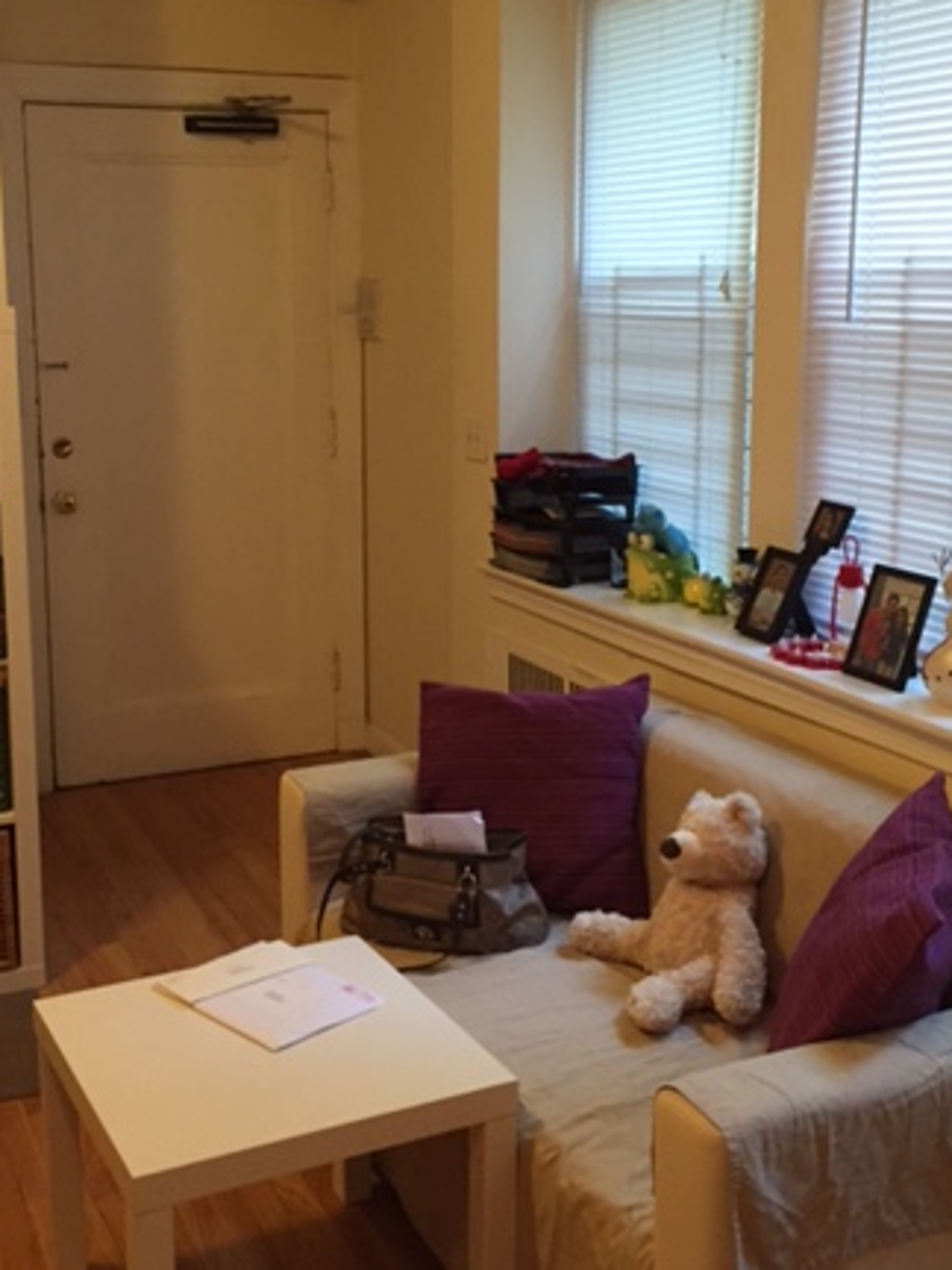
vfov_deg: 43.8
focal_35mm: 43
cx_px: 391
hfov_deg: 33.5
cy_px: 553
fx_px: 1577
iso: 200
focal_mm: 4.15
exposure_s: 1/30
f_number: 2.2
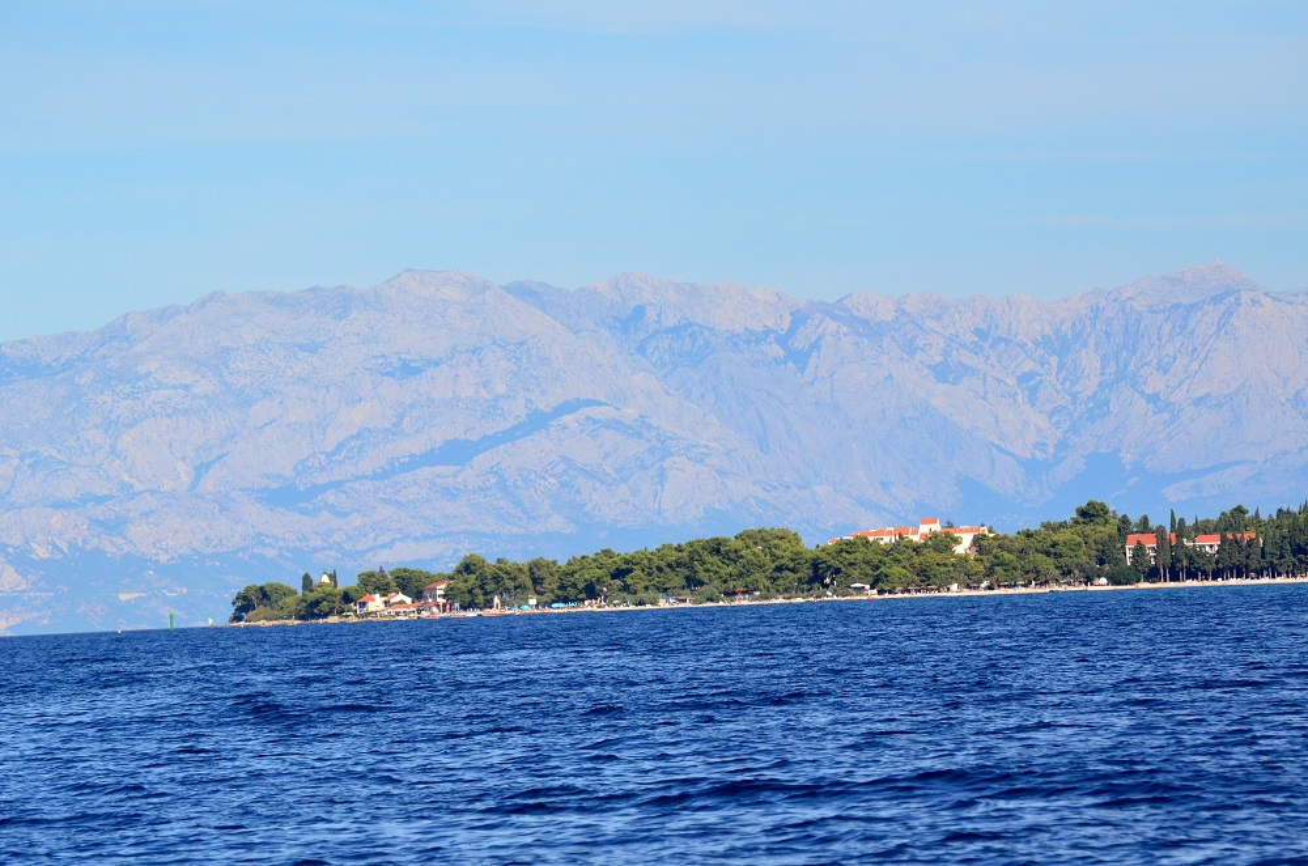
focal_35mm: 232
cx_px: 654
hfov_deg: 8.9
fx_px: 8429
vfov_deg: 5.9
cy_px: 433
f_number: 5.6
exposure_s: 1/8000
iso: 1250
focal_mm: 155
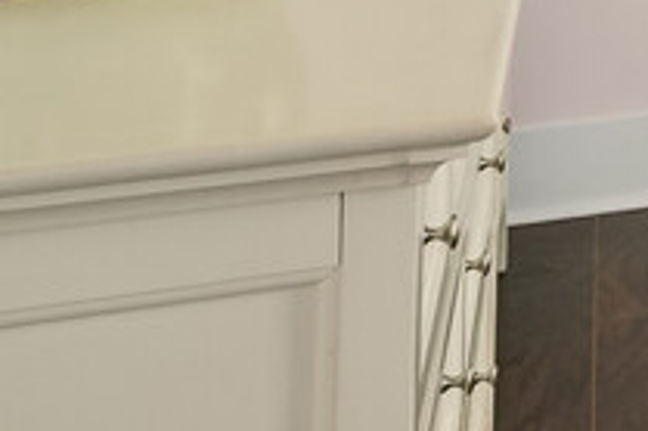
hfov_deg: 10.9
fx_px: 2068
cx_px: 2003
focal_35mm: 115
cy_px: -499
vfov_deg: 10.6
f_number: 9
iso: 400
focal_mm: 16
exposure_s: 1
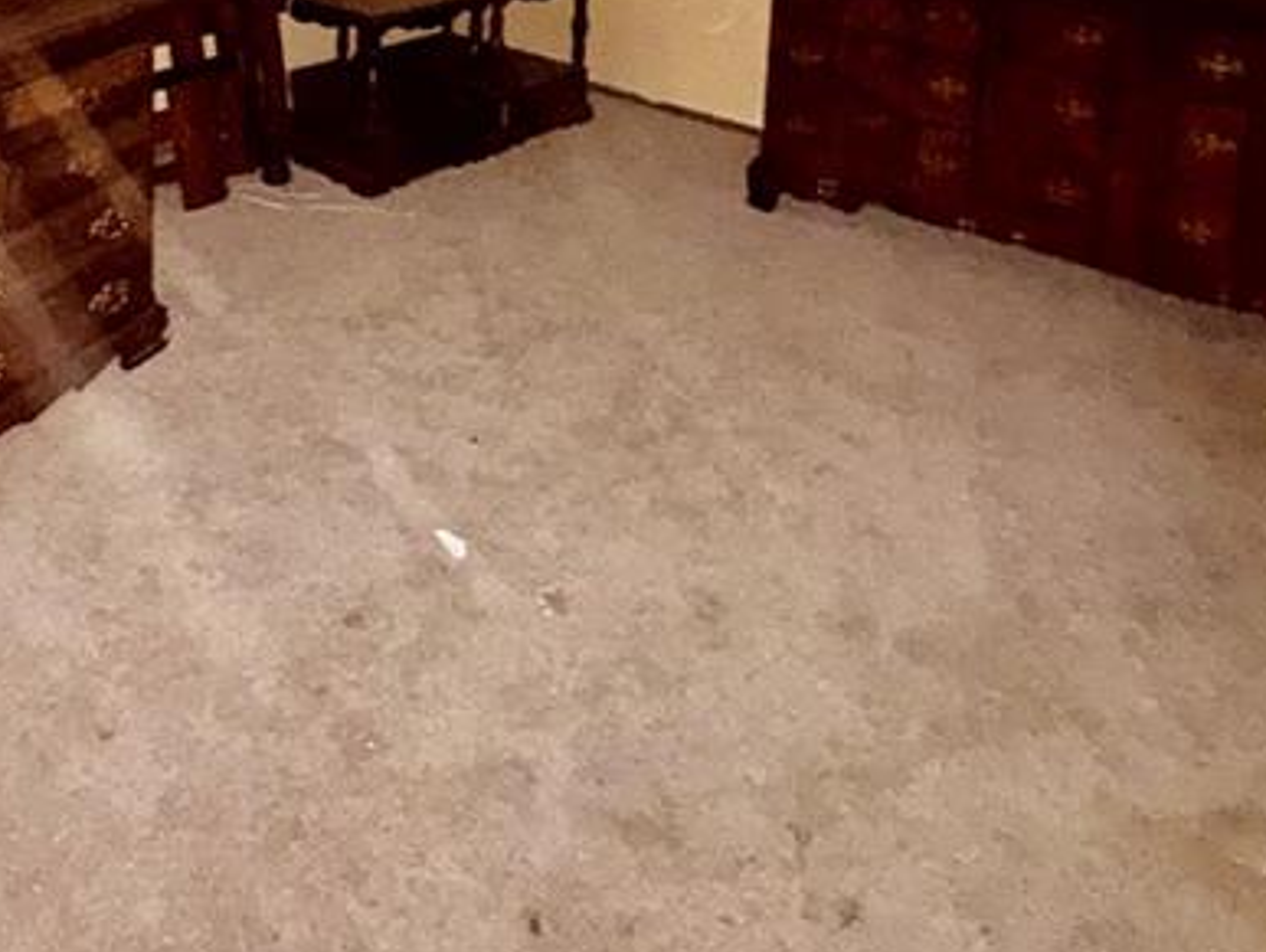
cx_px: 242
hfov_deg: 47.2
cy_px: -128
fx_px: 1354
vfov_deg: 33.2
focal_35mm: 37
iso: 1000
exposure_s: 1/16
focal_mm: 2.22
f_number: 2.2
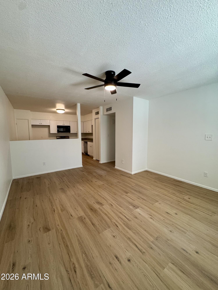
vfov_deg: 102.1
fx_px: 118
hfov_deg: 85.7
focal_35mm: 14
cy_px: 145
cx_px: 109
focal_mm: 2.22
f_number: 2.2
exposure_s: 1/120
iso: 200
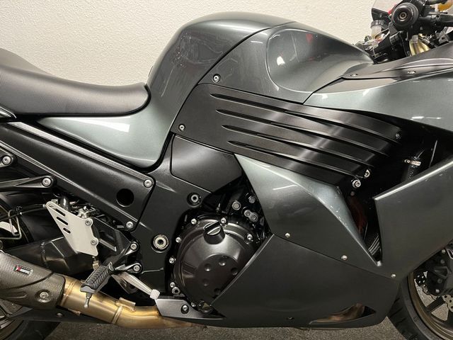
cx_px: 226
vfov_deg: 53.1
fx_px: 340
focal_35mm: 26
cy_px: 170
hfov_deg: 67.3
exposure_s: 1/50
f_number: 1.6
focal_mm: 5.1
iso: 400
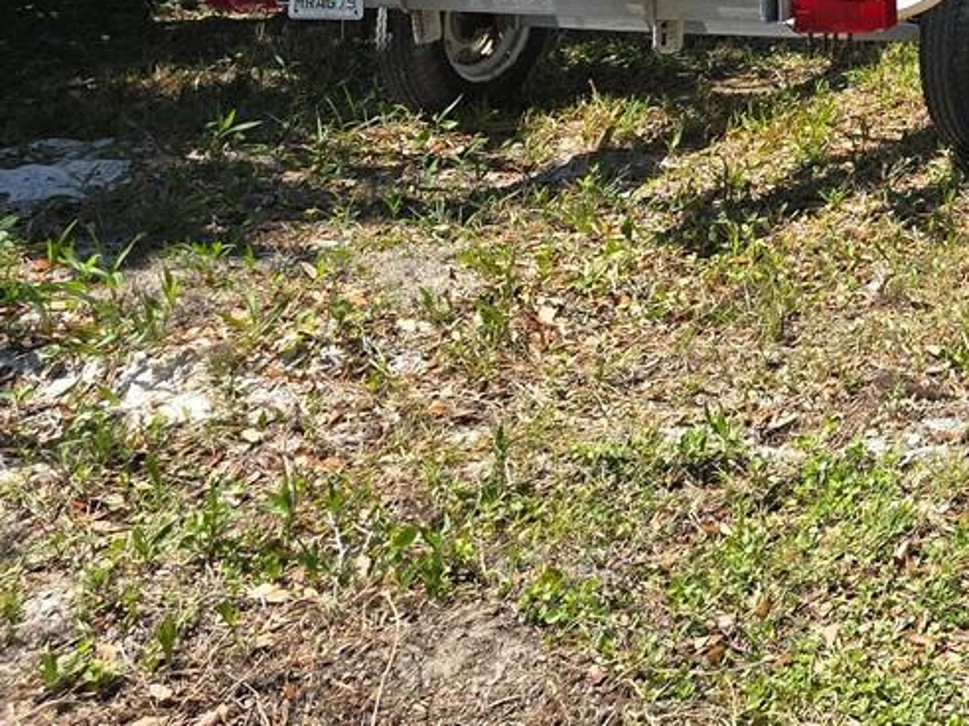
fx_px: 2099
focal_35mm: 75
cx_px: 1547
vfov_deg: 17.3
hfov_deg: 21.0
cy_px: -422
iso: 12
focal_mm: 6.3
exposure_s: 1/484
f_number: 1.7
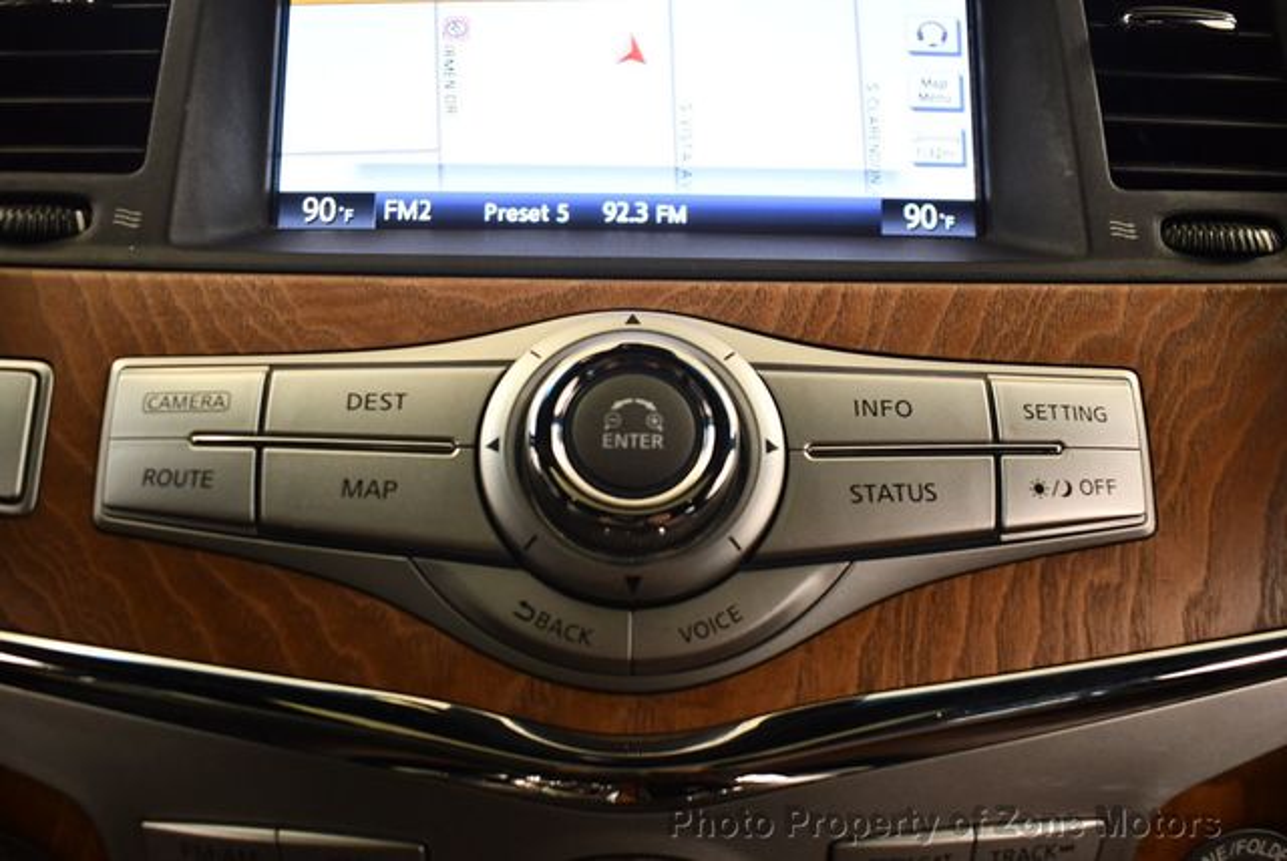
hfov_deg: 53.1
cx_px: 644
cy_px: 430
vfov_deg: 36.9
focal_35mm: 36
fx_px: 1288
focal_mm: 18
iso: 1250
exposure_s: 1/125
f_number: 3.5
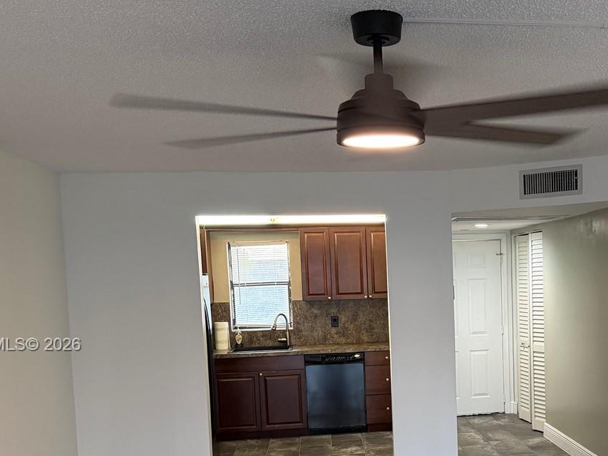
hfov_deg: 41.2
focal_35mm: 45
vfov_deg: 31.6
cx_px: 429
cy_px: 346
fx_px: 790
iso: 320
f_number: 1.78
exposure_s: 1/60
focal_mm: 6.76
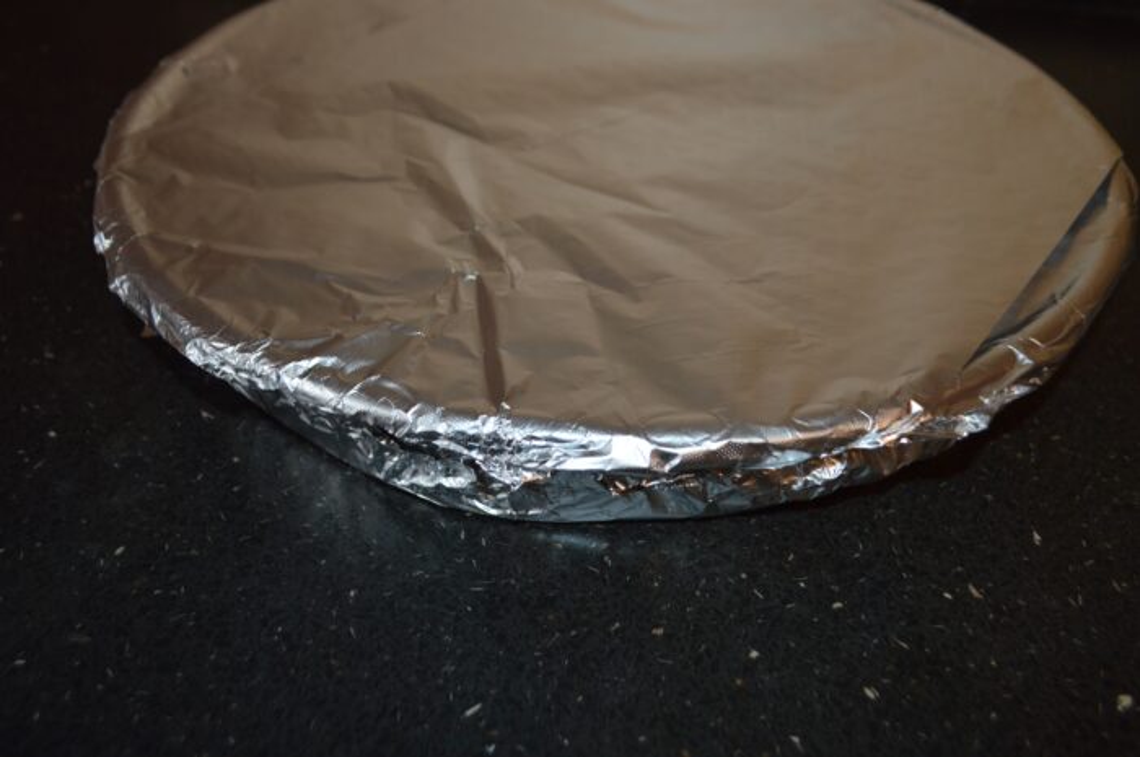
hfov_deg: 62.0
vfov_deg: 43.5
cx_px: 570
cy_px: 378
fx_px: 949
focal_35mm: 30
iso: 400
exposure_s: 1/60
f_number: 3.8
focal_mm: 20
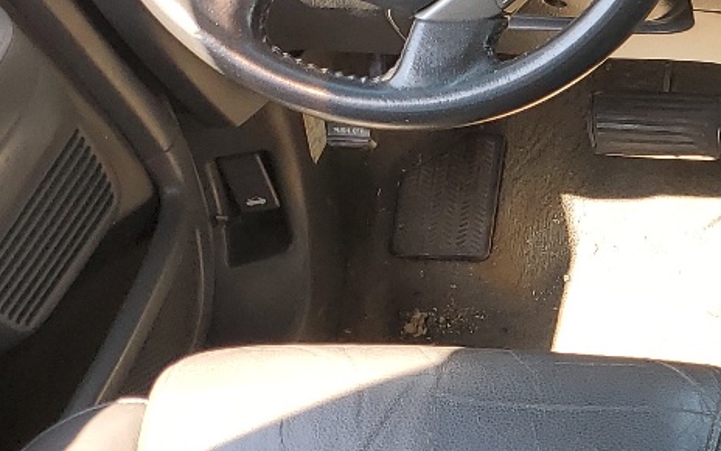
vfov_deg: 13.7
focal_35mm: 95
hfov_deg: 19.7
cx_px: 1004
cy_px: 303
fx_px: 1867
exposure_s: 1/185
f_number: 1.5
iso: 50
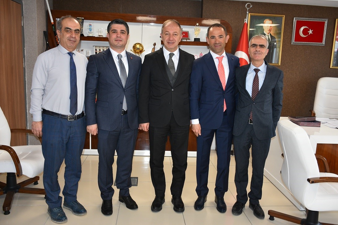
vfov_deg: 42.3
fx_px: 291
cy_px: 111
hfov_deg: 60.3
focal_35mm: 31
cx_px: 174
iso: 400
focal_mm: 20
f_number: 3.5
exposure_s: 1/100
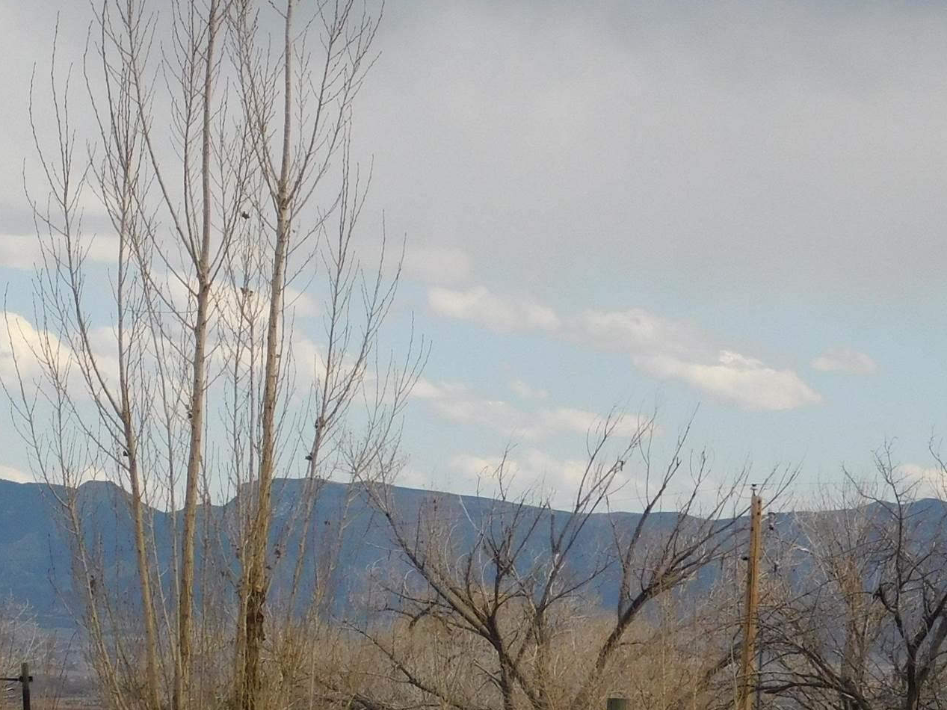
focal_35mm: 240
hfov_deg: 8.2
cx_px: 68
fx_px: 6565
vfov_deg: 6.2
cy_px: 568
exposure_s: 1/640
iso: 125
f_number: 4.6
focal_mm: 17.6
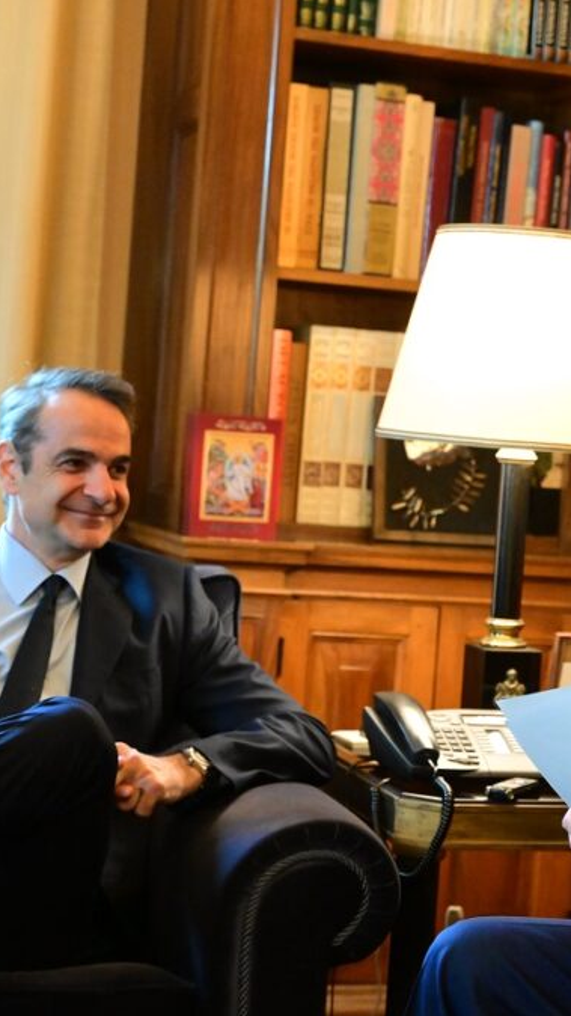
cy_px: 509
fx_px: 2315
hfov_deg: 13.9
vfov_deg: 24.7
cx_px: 550
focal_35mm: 86
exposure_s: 1/200
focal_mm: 54
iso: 10000
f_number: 4.5
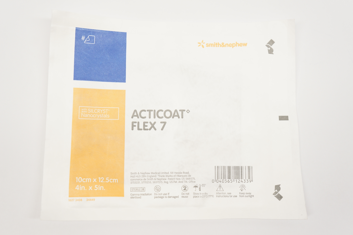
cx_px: 176
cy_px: 118
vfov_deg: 34.1
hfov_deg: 49.6
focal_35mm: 39
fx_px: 382
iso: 400
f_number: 5.6
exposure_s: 1/80
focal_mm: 26
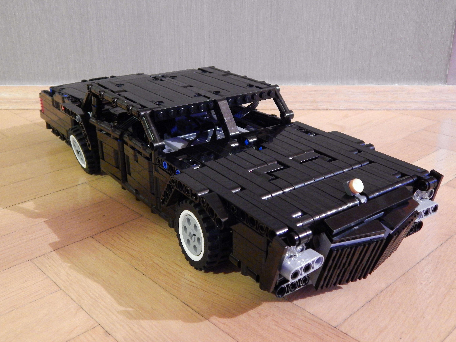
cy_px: 171
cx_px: 228
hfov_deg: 49.0
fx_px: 501
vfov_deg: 37.7
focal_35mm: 38
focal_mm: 6.8
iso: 800
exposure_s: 1/2.5
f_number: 3.4
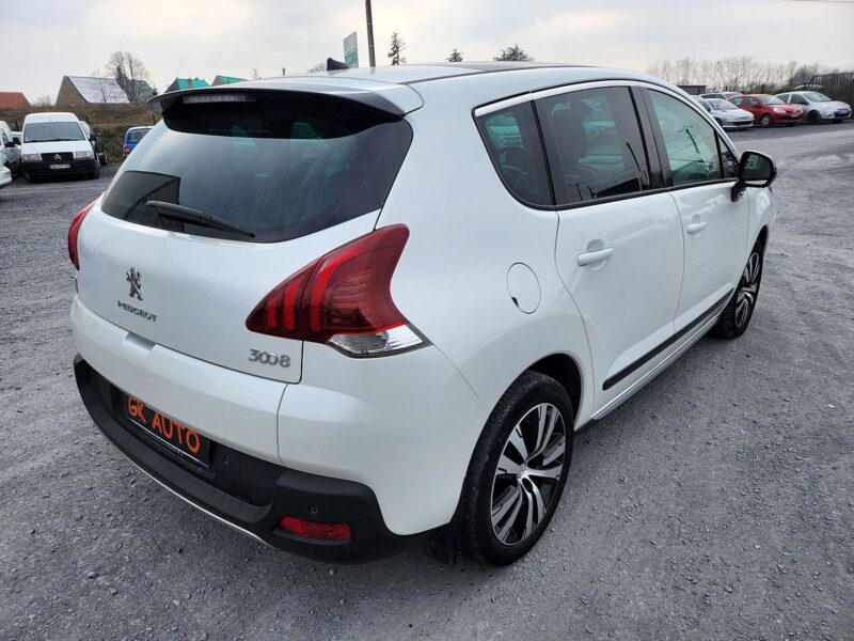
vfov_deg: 56.8
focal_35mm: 24
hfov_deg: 71.6
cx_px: 427
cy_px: 320
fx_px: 592
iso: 50
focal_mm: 5
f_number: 1.8
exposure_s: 1/1925
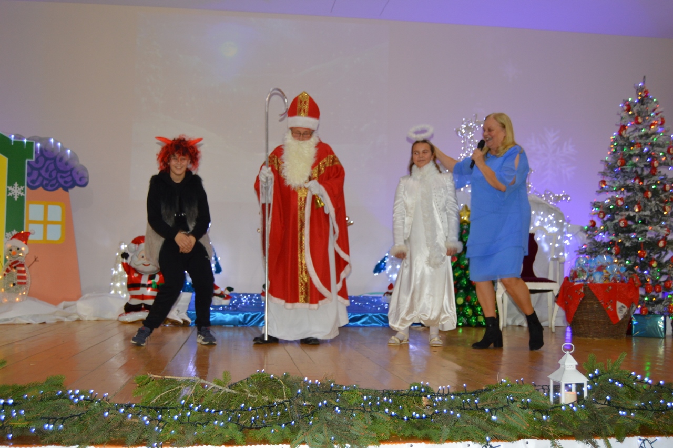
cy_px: 224
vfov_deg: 34.1
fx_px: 728
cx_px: 336
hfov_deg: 49.6
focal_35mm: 39
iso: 560
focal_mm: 26
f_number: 4
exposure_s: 1/60
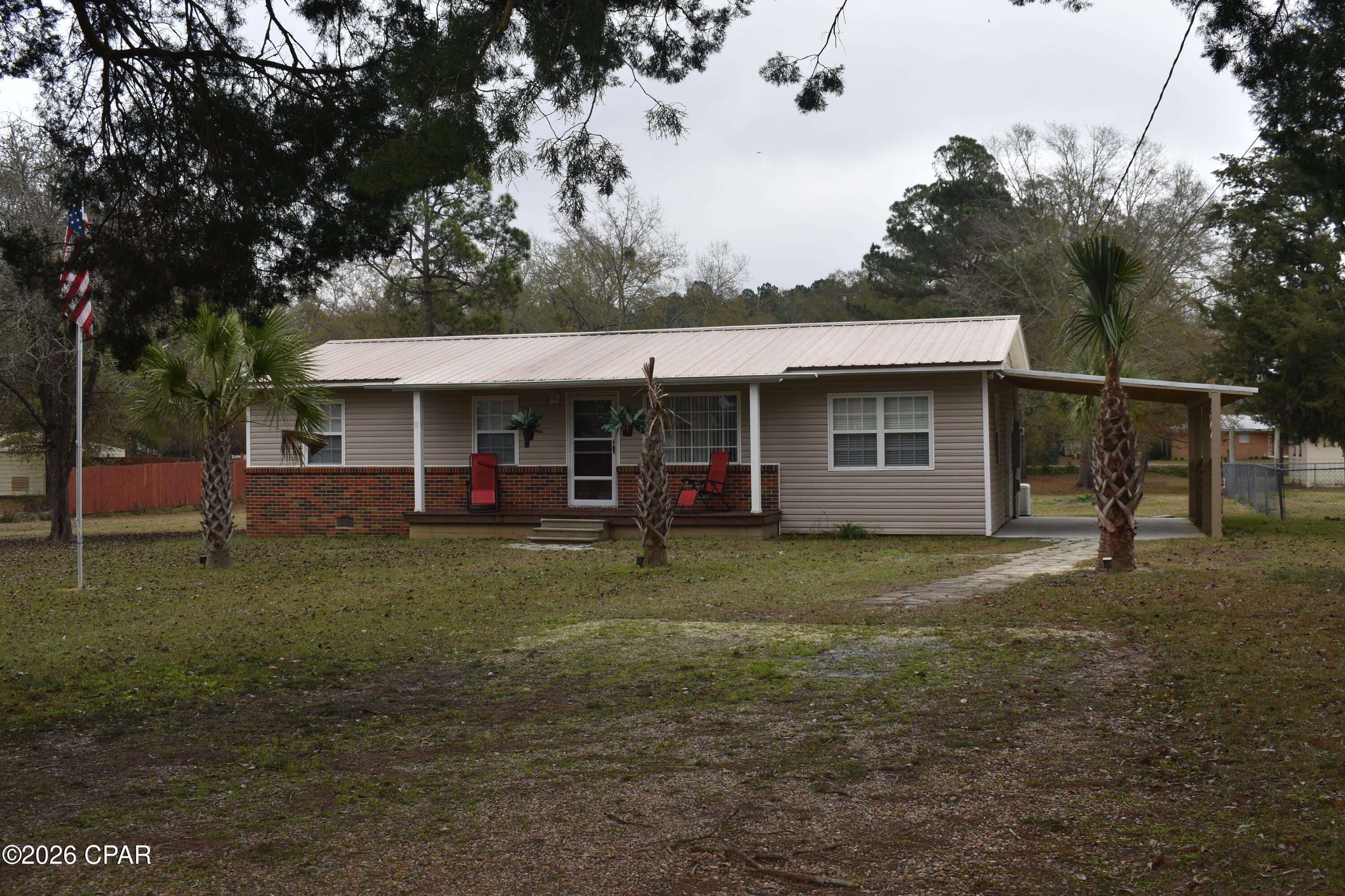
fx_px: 1401
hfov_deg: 51.3
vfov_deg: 35.5
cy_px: 448
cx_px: 672
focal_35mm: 38
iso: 100
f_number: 7.1
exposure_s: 1/200
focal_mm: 25
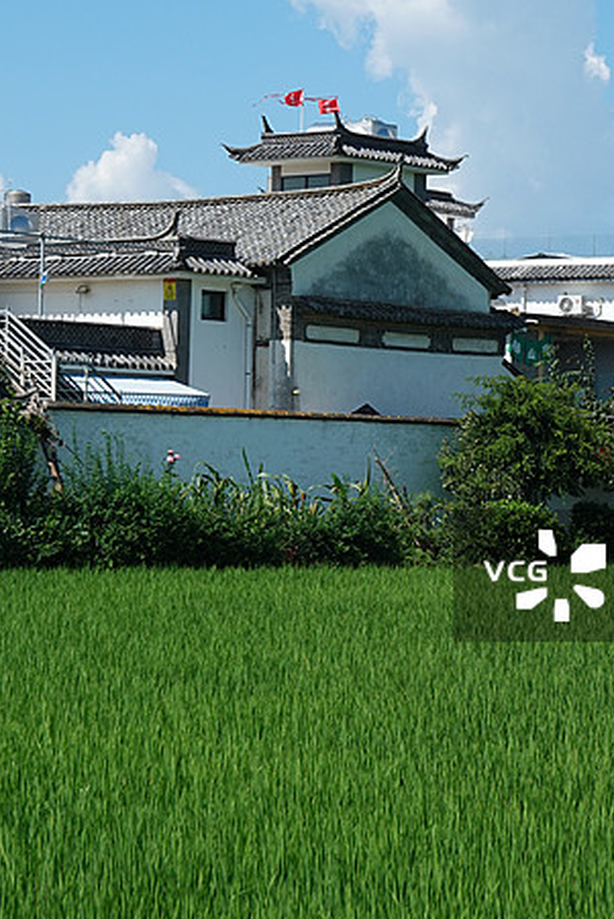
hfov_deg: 11.7
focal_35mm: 117
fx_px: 2991
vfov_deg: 17.4
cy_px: 194
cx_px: 364
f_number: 5.6
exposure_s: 1/640
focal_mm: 24.35
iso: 125
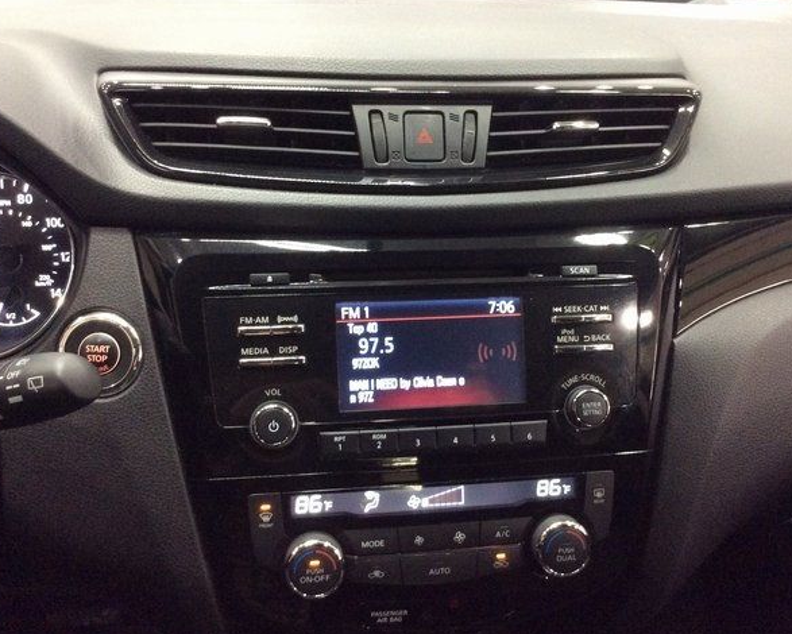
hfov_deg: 52.8
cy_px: 317
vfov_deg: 43.4
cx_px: 412
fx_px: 797
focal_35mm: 34
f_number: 2.4
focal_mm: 3.3
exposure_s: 1/24
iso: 250
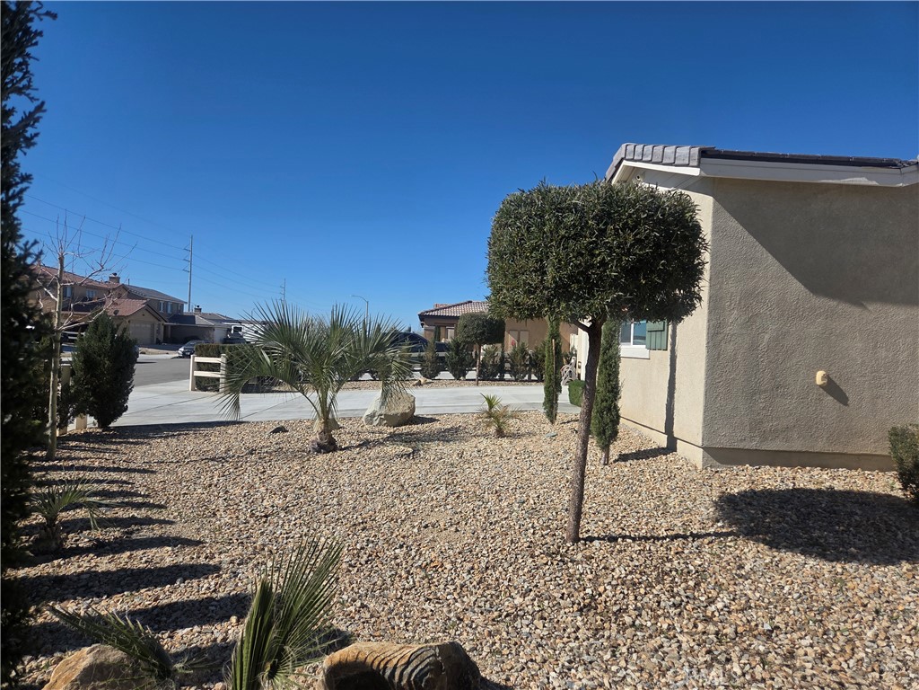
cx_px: 460
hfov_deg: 73.9
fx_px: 611
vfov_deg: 58.9
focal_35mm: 23
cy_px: 345
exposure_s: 1/7891
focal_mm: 5.4
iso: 80
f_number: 1.8
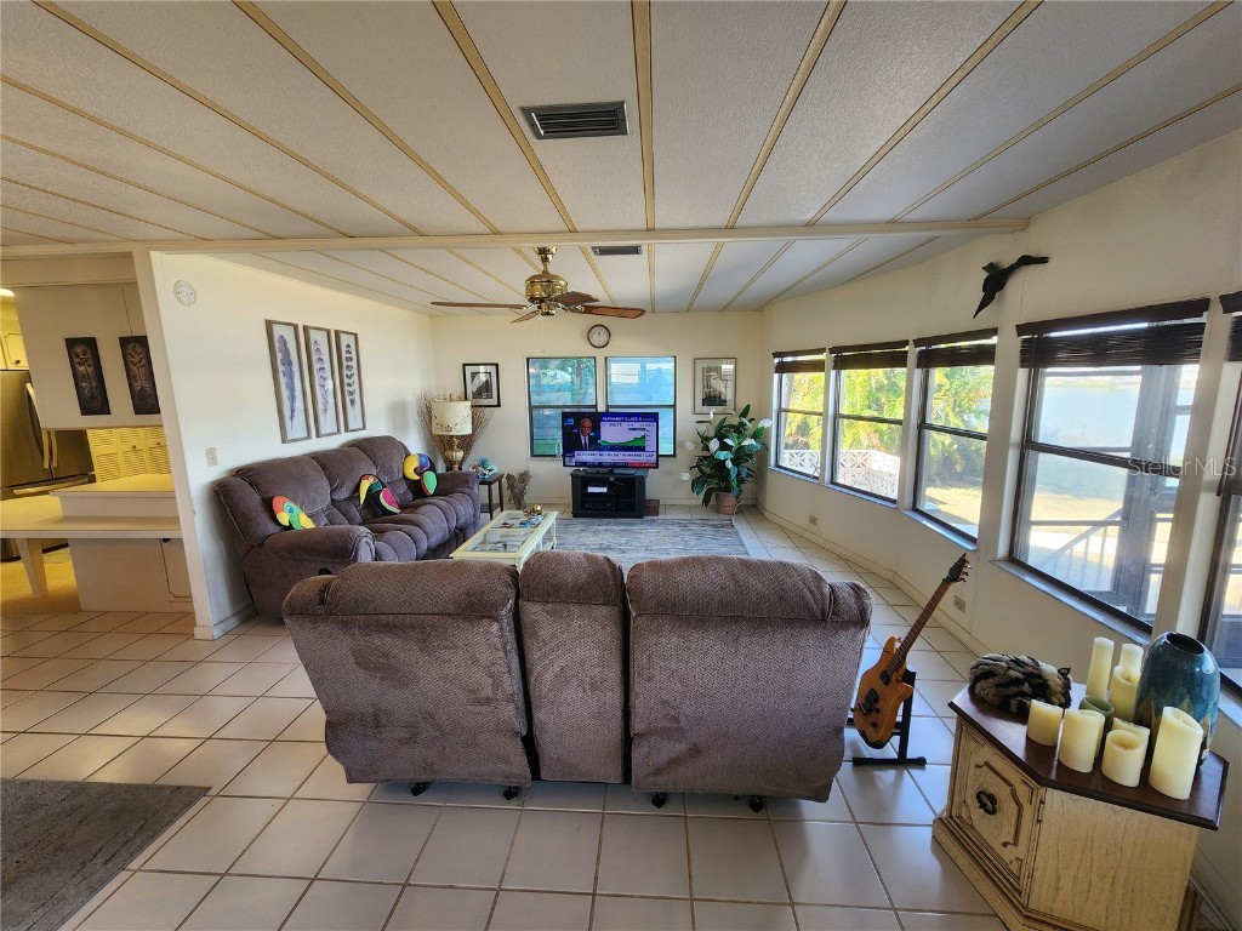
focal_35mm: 13
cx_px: 621
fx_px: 466
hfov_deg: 106.2
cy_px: 466
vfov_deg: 89.9
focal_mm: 2.2
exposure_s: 1/60
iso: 100
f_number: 2.2
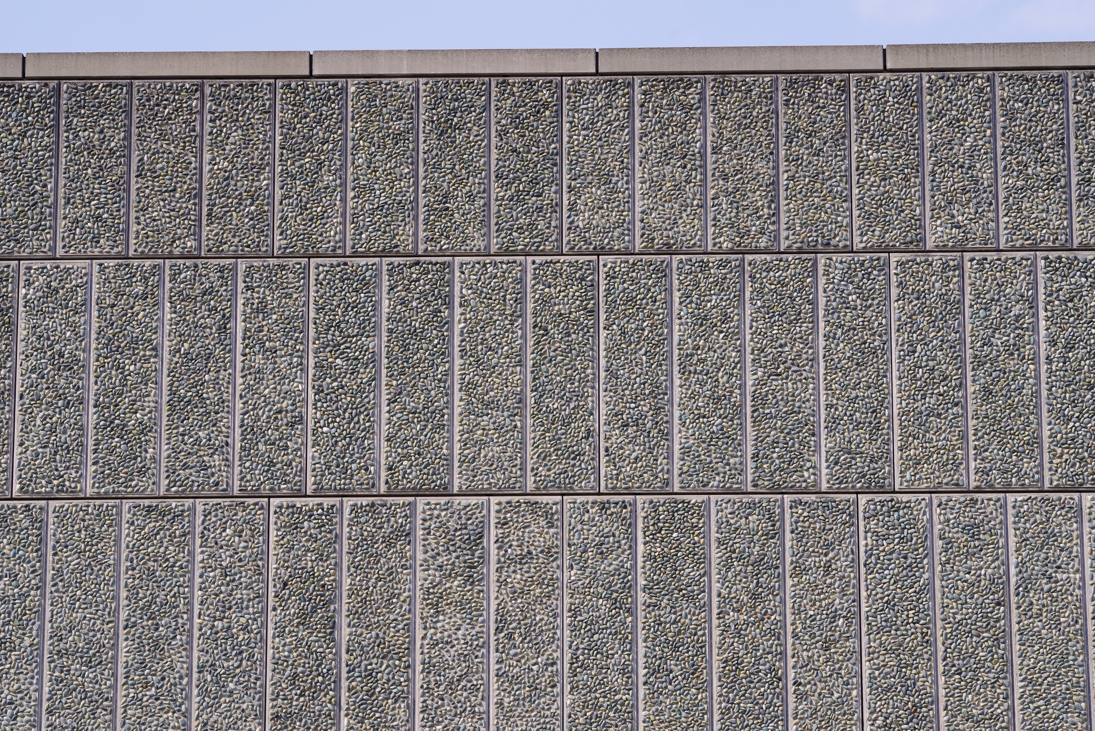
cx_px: 548
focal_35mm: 130
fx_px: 3955
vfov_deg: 10.6
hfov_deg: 15.8
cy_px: 366
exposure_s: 1/100
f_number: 11
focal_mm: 130
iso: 100
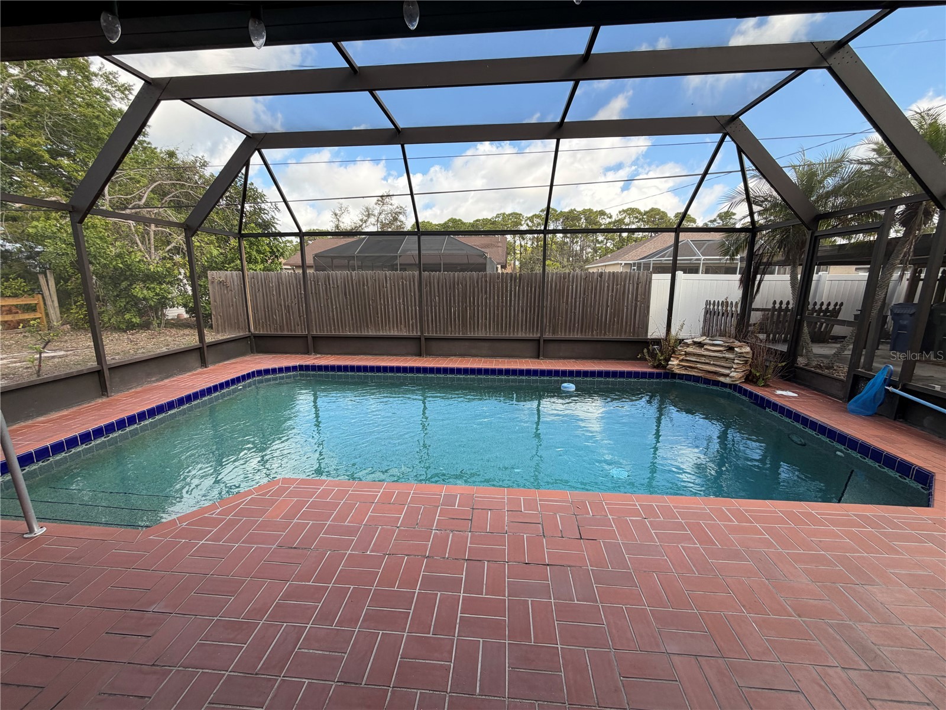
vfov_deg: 85.7
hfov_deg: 102.1
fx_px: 383
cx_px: 473
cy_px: 355
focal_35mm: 14
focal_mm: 2.22
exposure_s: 1/289
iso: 50
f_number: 2.2
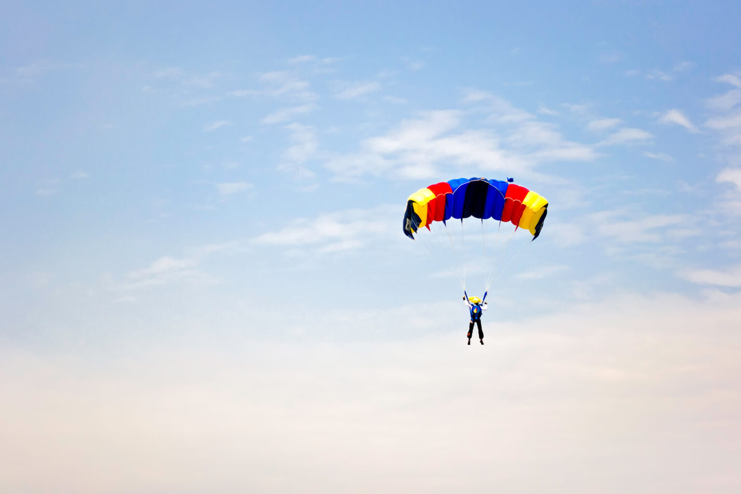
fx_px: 3242
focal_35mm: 158
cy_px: 247
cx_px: 370
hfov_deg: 13.0
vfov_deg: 8.7
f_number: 2.8
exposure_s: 1/2000
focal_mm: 105
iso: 200
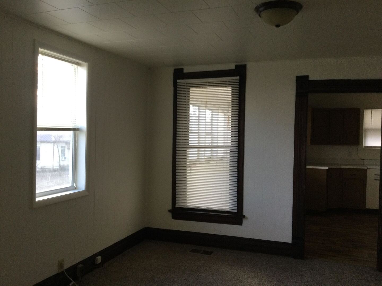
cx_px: 191
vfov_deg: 45.4
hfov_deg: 58.4
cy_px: 143
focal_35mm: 31
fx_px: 342
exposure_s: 1/30
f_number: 2.4
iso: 50
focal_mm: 3.3
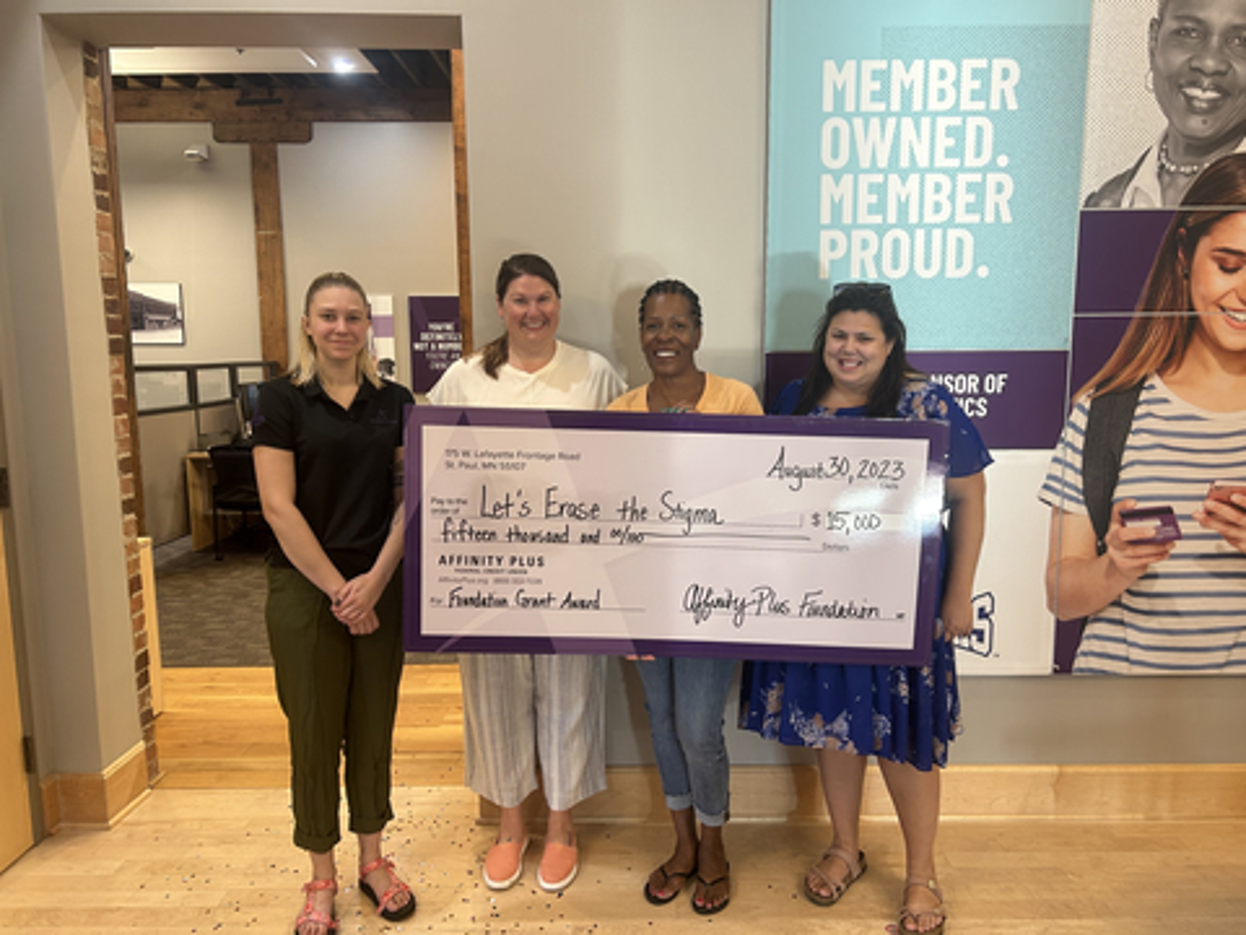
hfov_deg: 67.3
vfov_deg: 53.1
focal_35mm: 26
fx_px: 936
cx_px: 623
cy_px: 468
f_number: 1.5
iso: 125
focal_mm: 5.7
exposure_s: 1/60
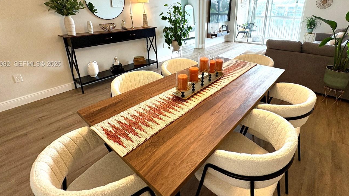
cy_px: 64
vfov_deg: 57.0
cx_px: 194
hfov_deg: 89.2
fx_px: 176
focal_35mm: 19
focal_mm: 2.22
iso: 200
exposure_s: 1/120
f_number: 2.2
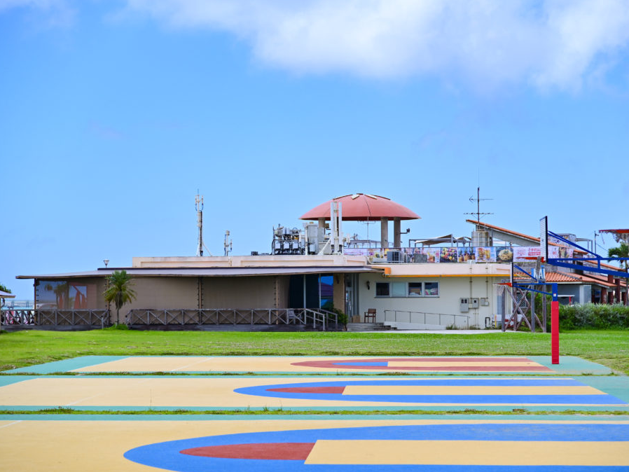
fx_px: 2090
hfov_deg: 17.1
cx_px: 340
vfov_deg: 12.9
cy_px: 238
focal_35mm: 115
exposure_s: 1/1000
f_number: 4
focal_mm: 105
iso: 100
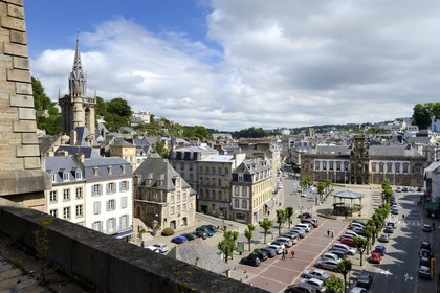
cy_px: 146
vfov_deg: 47.9
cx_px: 220
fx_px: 330
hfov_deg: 67.4
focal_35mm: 27
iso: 200
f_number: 16
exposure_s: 1/200
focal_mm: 27
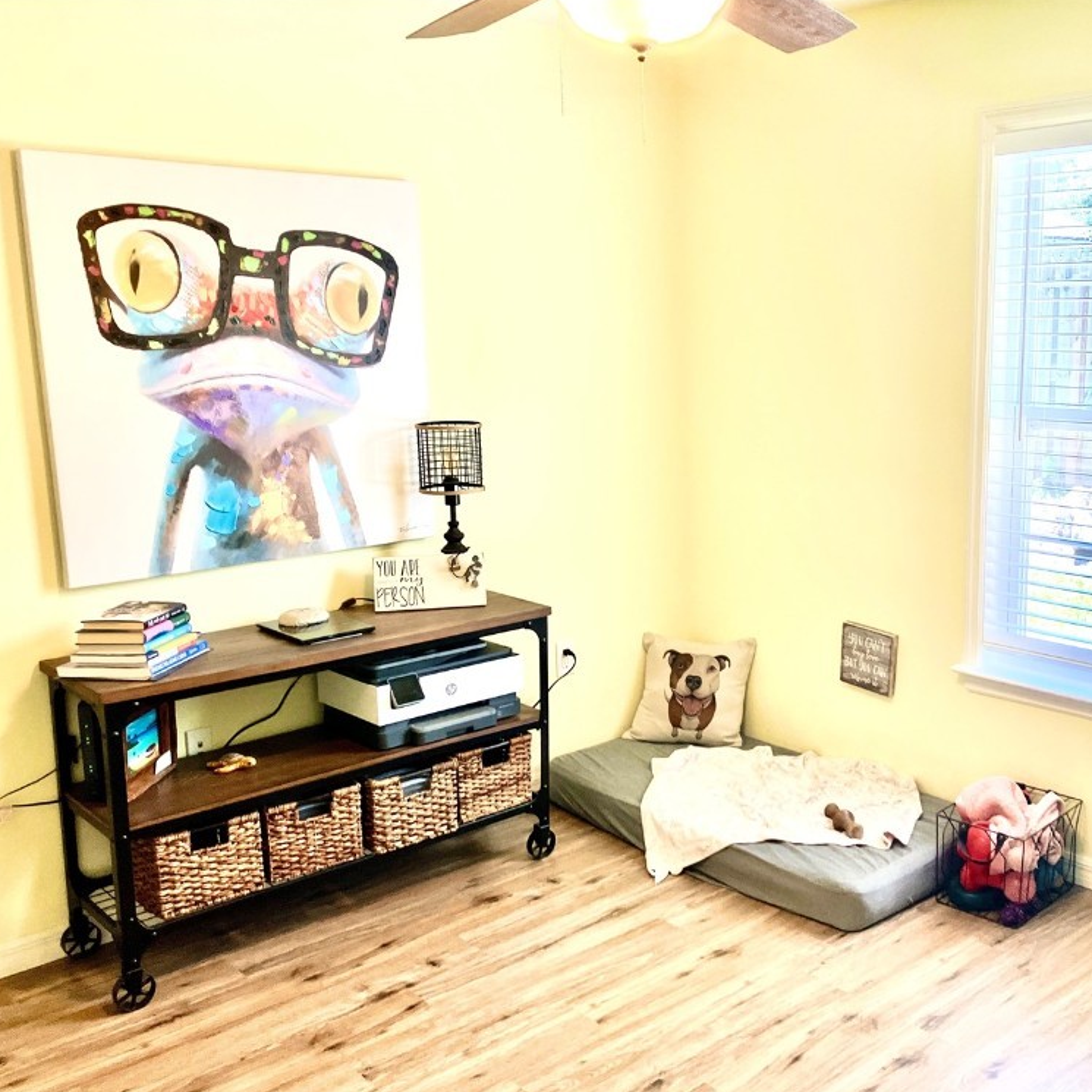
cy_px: 558
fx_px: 1213
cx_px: 702
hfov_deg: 47.9
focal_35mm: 34
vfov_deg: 48.4
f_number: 1.8
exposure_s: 1/60
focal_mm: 3.99
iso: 50
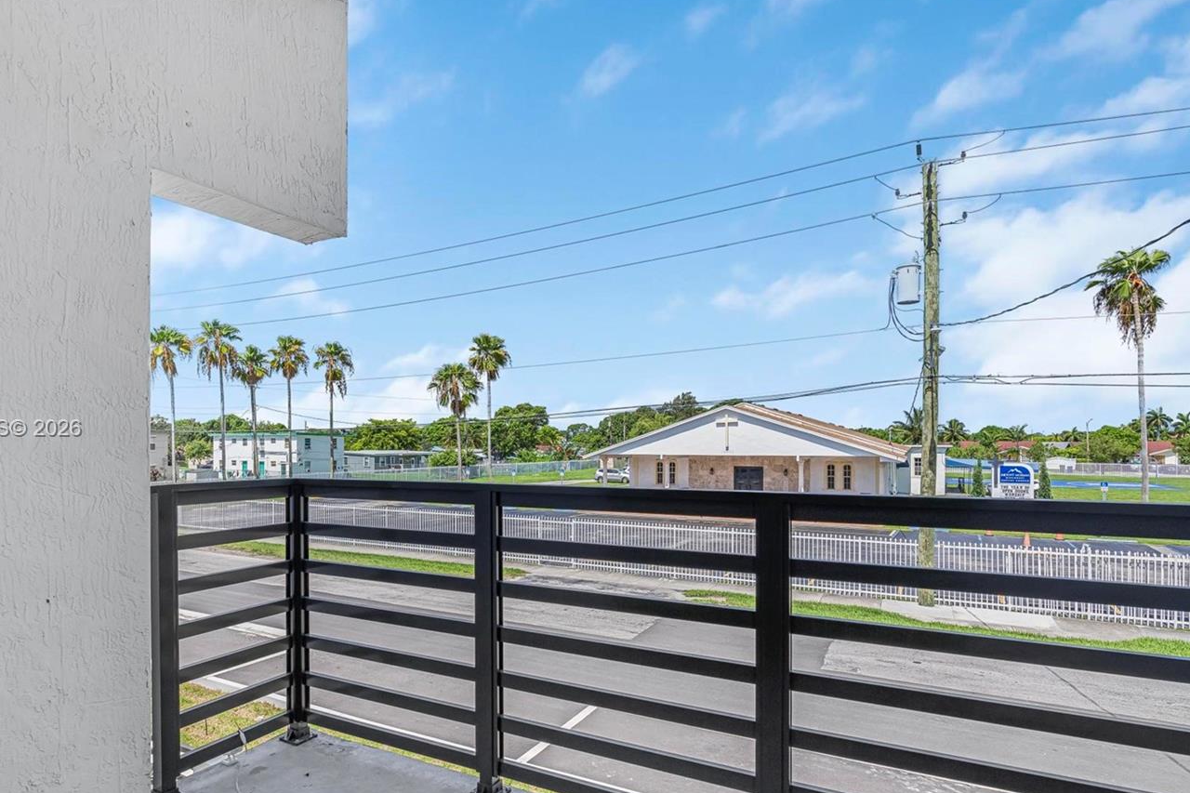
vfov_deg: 61.8
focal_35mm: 20
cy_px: 430
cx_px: 536
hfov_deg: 83.7
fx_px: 661
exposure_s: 1/640
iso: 400
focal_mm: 16
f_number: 8
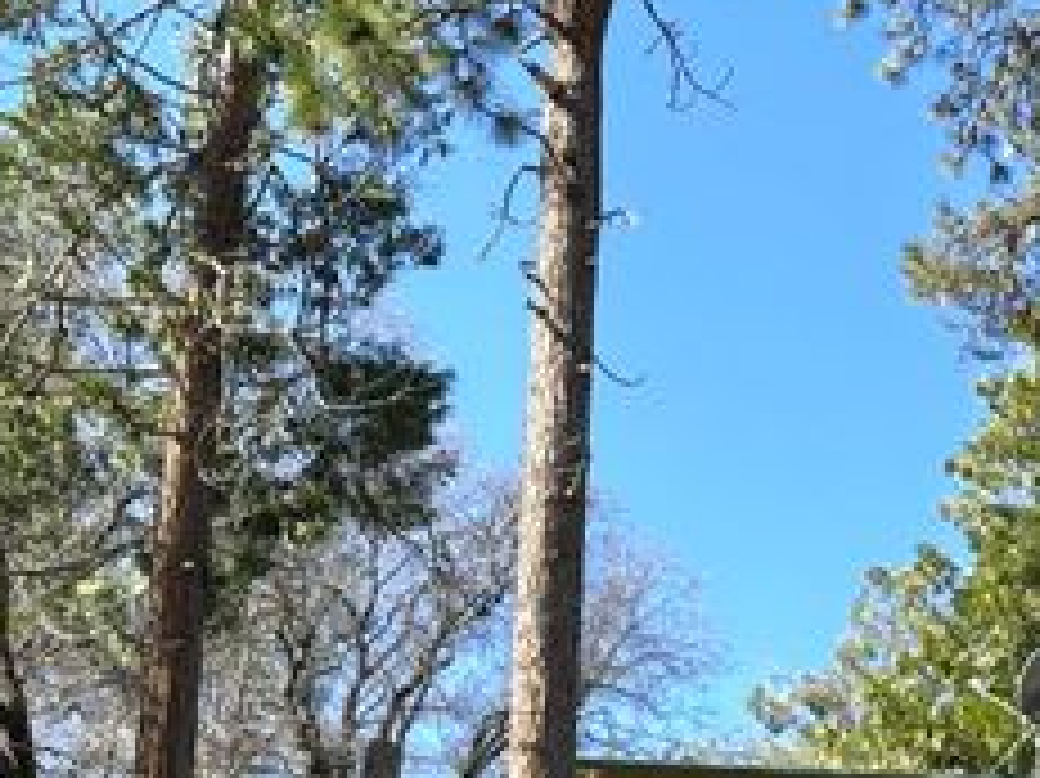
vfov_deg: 14.0
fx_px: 3123
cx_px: 1035
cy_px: 789
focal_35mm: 104
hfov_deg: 18.4
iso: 64
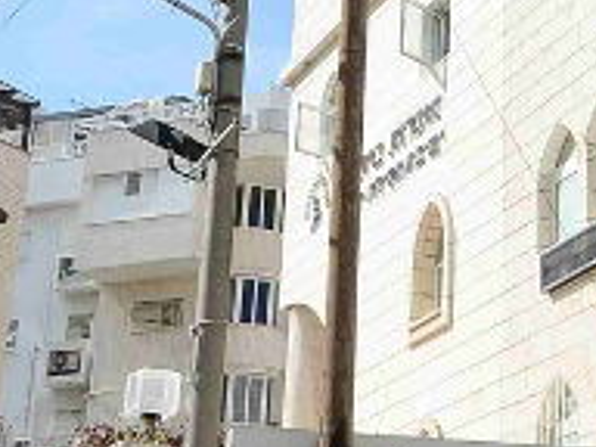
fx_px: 1584
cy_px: -71
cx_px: 639
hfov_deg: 20.4
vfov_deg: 15.5
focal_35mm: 92
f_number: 10
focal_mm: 12
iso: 160
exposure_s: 1/400
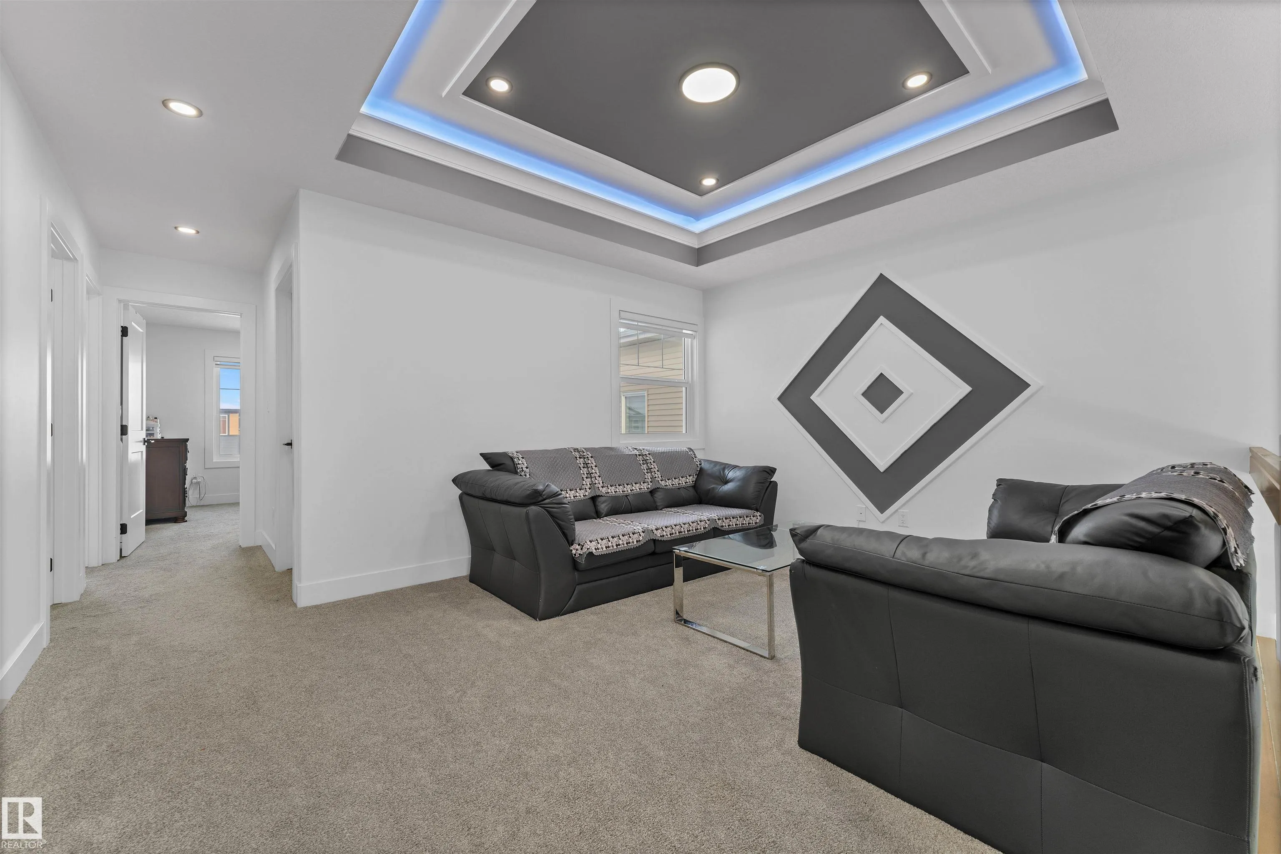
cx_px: 640
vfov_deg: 81.2
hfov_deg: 104.3
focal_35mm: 14
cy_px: 427
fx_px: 498
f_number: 9
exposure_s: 1/8
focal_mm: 14
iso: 125
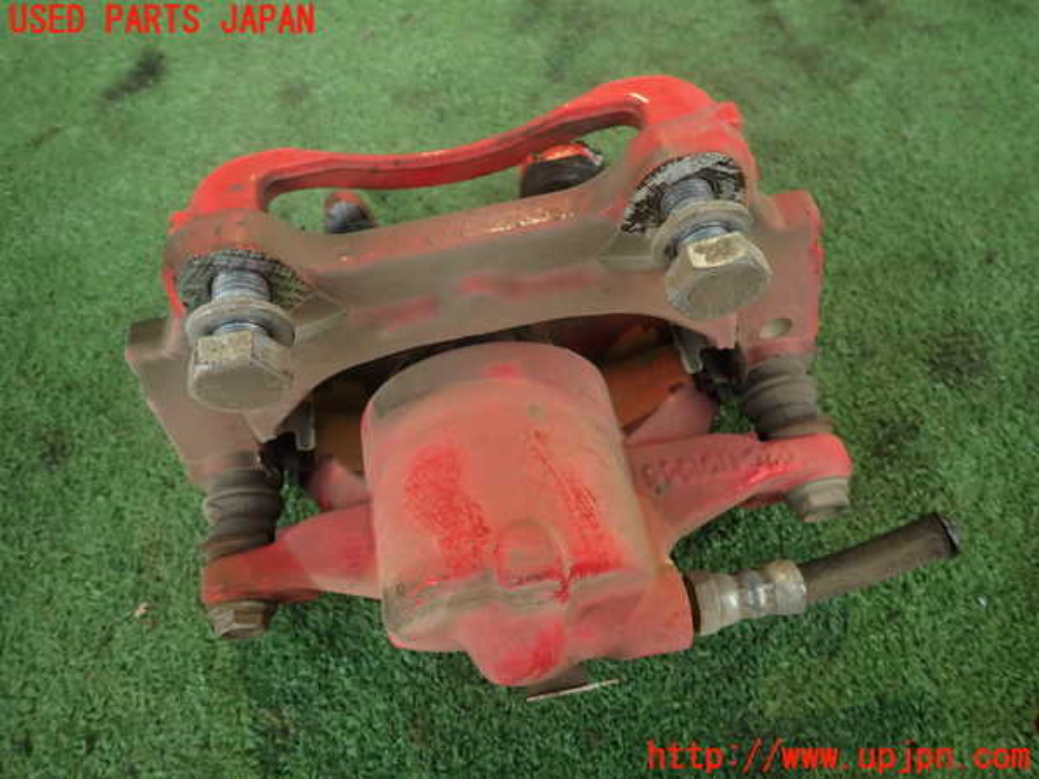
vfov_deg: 54.9
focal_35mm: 25
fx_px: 750
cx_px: 520
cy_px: 390
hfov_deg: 69.4
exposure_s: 1/40
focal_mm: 4.5
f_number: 2
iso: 200
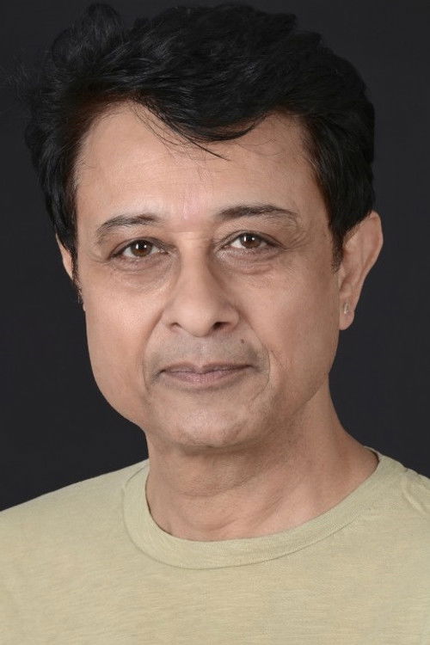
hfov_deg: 6.9
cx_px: 215
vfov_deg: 10.3
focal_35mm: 200
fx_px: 3583
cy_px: 322
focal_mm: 200
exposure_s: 1/125
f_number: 14
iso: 160
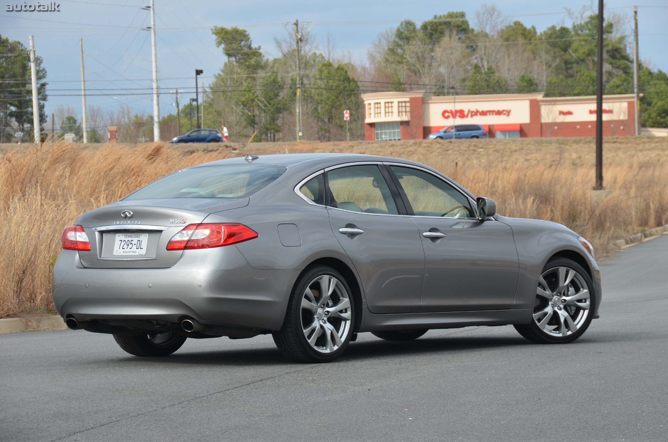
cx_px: 334
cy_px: 221
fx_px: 2639
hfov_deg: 14.4
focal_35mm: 142
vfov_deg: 9.6
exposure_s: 1/250
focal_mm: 95
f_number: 8
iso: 140
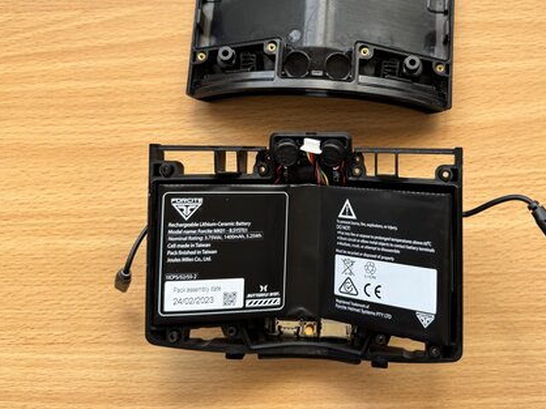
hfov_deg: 53.5
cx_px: 337
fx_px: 536
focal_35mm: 34
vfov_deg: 41.0
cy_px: 123
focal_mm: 6.76
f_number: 1.78
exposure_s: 1/121
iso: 80
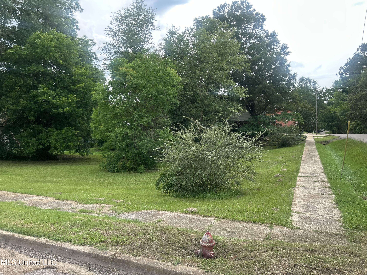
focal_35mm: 26
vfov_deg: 53.1
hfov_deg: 67.3
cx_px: 184
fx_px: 276
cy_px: 138
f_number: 1.5
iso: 50
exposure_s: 1/1147
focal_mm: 5.7
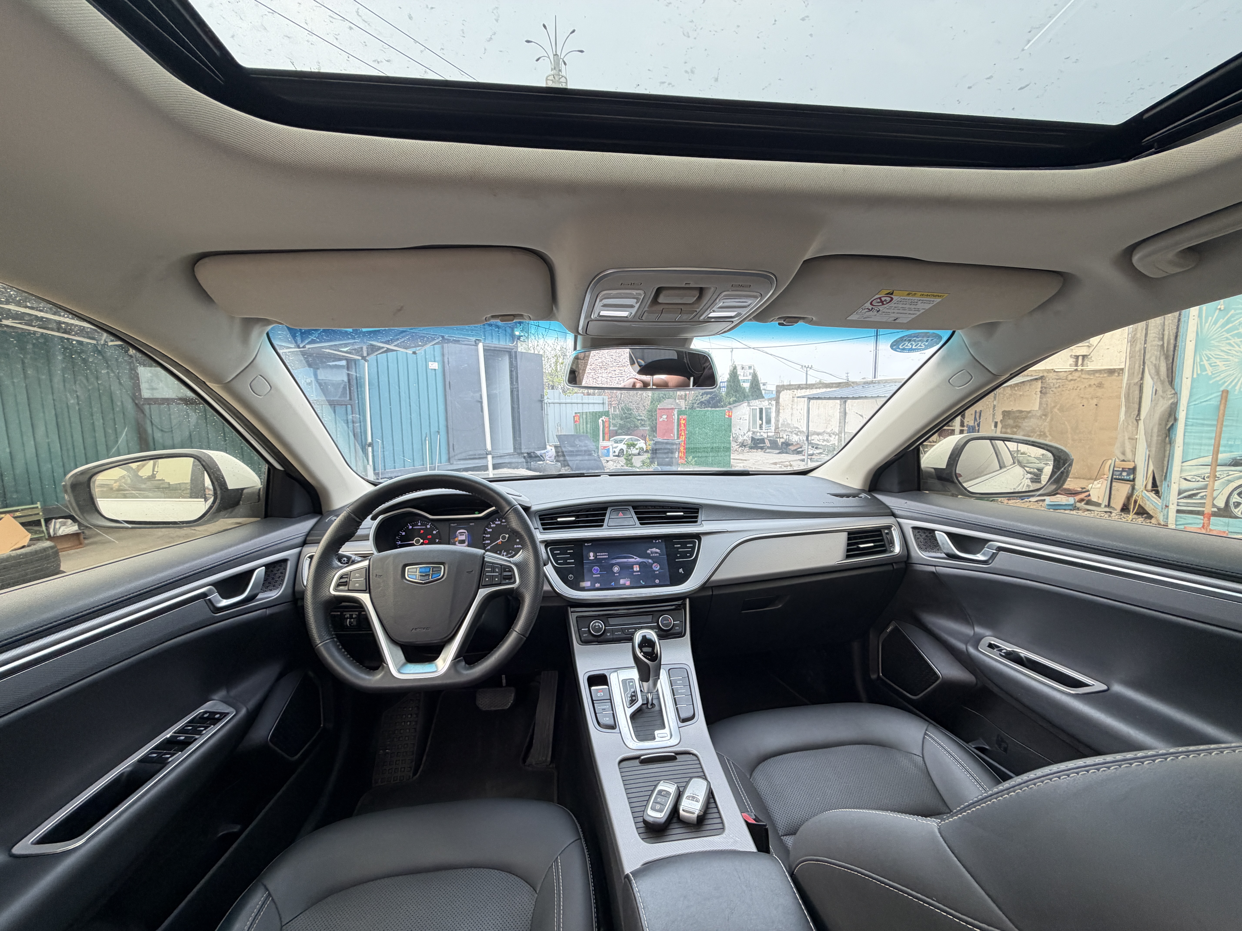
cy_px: 466
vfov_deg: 85.7
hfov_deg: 102.1
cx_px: 621
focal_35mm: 14
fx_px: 502
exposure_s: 1/121
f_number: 2.2
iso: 125
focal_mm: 2.22
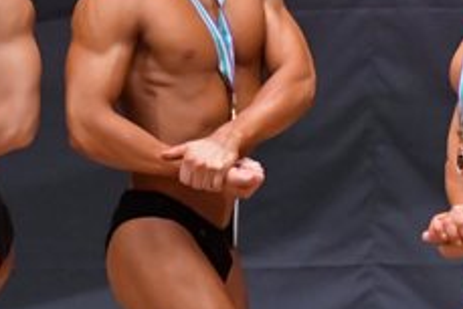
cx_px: 209
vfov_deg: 1.4
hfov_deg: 2.1
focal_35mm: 964
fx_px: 12405
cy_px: 208
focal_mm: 190
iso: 6400
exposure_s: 1/400
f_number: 5.6
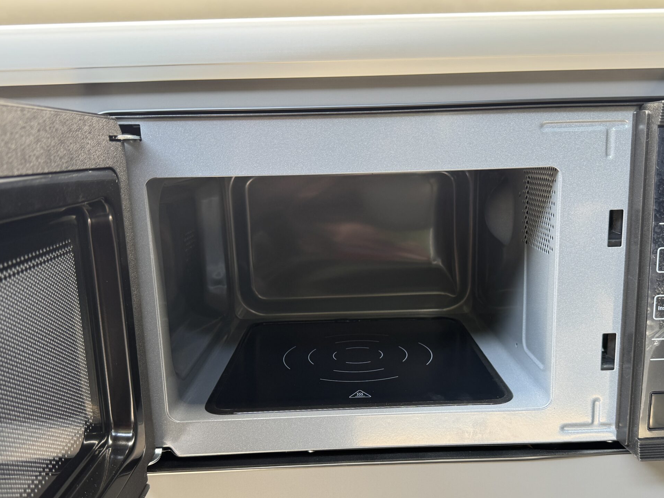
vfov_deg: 44.1
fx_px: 614
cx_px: 363
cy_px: 282
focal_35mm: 32
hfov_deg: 56.7
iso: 100
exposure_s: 1/59
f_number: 1.78
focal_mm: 6.76
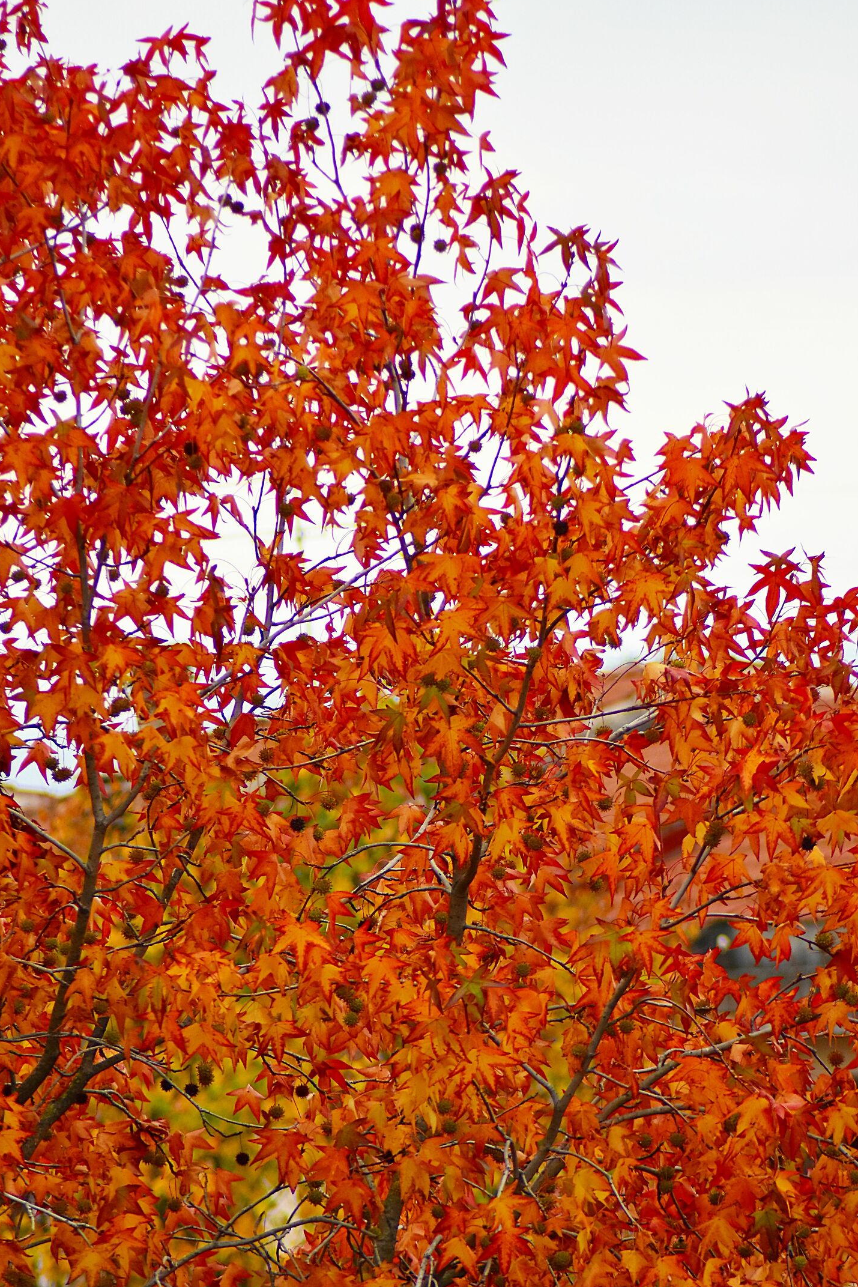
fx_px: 12009
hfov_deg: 4.1
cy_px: 702
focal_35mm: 336
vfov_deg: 6.1
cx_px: 424
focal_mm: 200
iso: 800
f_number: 4.8
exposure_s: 1/1000
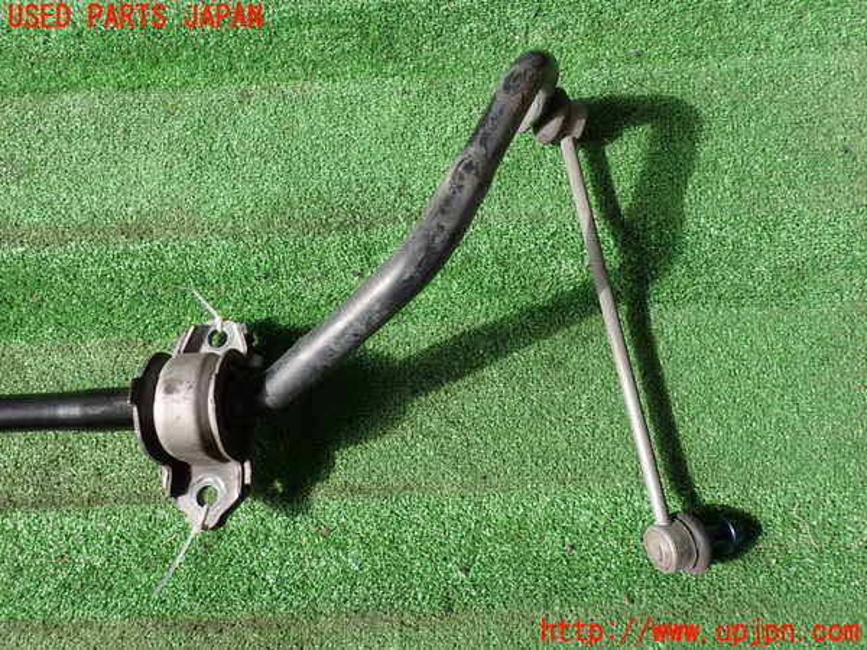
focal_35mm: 25
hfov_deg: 69.4
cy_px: 325
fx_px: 626
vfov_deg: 54.9
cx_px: 434
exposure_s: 1/160
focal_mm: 4.5
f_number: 2.8
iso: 100
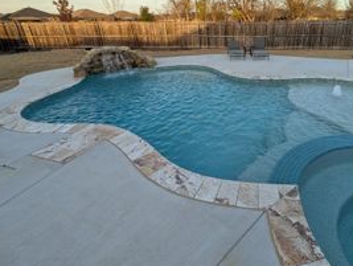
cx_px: 233
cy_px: 101
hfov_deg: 84.9
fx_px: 184
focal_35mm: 18
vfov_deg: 70.7
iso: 50
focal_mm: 2.02
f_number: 1.7
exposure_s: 1/802
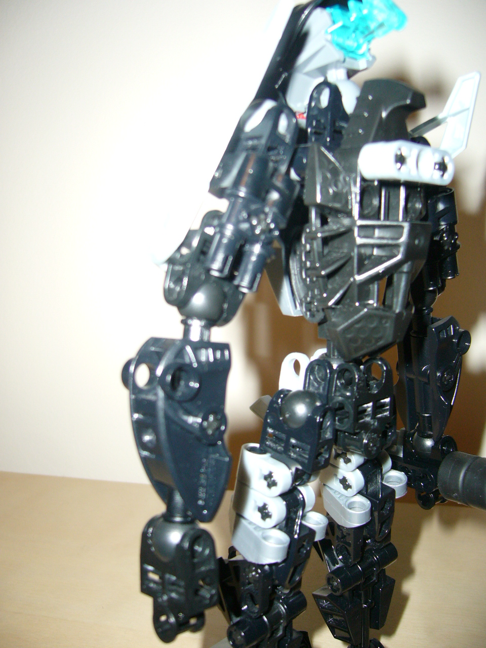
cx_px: 243
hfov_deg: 40.7
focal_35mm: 35
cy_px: 324
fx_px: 655
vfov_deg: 52.6
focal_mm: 5.8
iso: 100
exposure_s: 1/30
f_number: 2.8
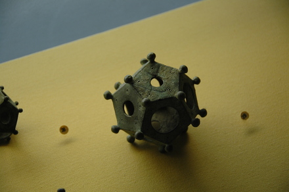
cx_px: 144
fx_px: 986
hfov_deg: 16.7
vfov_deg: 11.1
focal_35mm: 123
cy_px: 96
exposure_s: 1/100
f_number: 5.3
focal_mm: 82
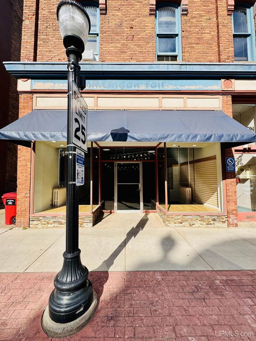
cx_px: 128
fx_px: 138
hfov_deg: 85.7
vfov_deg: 102.1
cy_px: 170
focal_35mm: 14
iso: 50
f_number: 2.2
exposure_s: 1/1536
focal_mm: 2.22
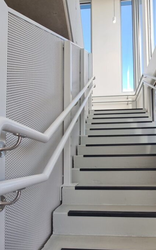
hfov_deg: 56.4
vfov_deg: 80.9
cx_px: 100
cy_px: 155
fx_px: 143
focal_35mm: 21
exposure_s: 1/174
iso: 50
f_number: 2.2
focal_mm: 2.2
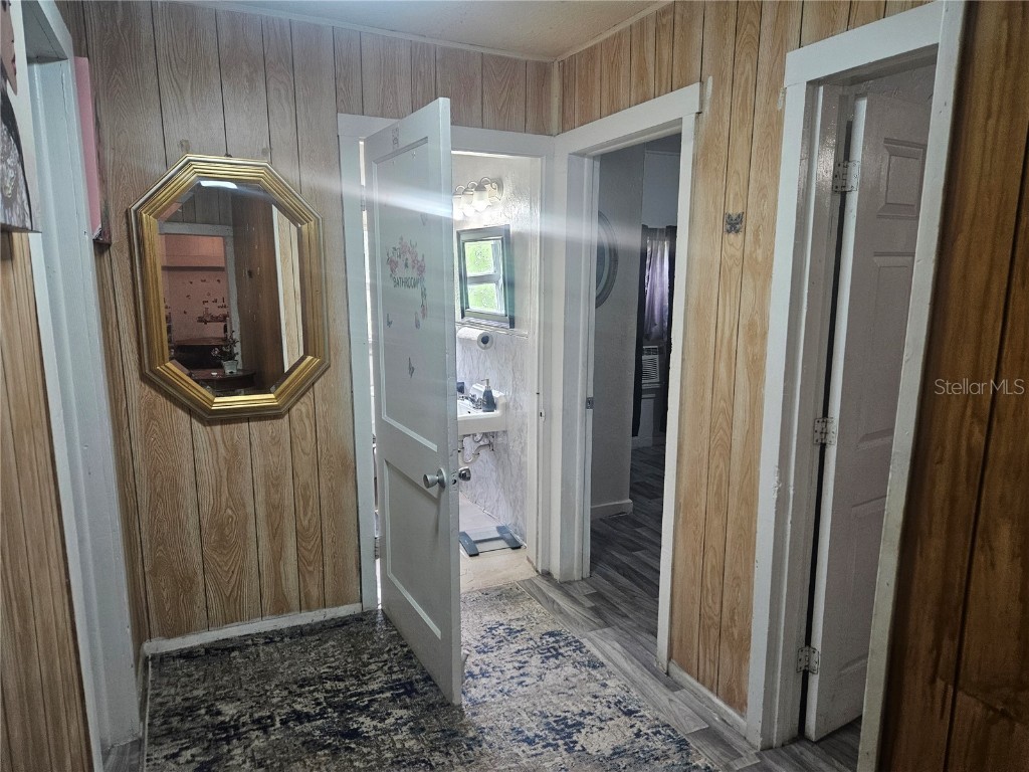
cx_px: 514
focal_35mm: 23
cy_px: 386
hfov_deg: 73.9
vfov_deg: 58.9
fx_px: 684
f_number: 1.8
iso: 250
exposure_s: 1/120
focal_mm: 5.4
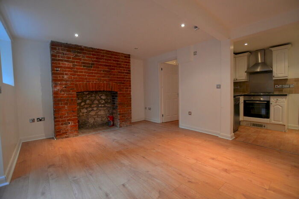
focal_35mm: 15
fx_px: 125
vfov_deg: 77.3
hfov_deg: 100.4
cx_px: 150
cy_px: 100
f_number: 3.5
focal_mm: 10
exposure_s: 1/60
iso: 640
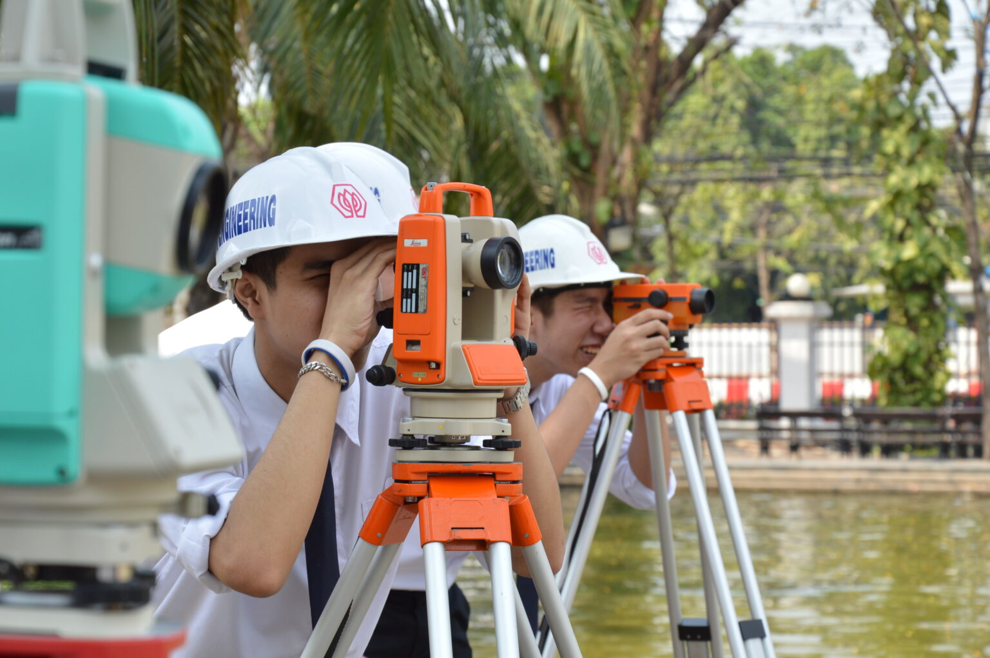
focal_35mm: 105
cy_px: 329
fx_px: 2885
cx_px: 495
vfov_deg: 13.0
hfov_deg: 19.5
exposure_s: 1/250
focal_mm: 70
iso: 250
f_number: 7.1
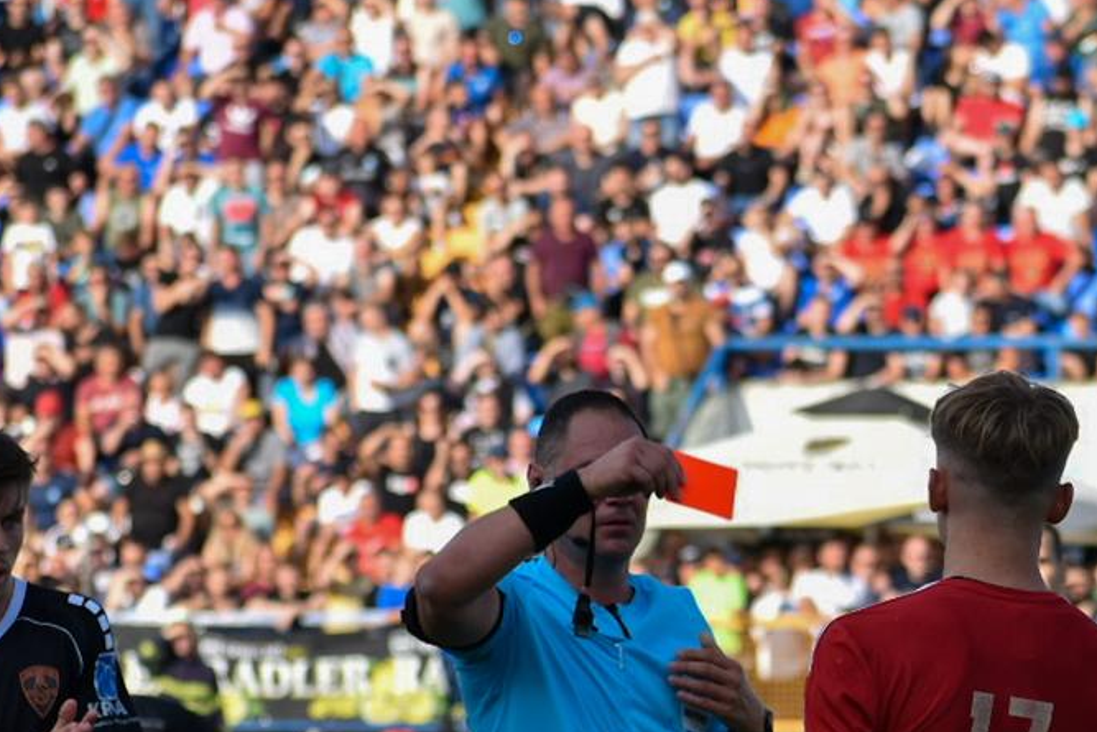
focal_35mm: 396
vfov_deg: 3.5
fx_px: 12069
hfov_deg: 5.2
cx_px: 819
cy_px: 802
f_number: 4.8
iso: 160
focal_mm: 110
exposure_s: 1/800
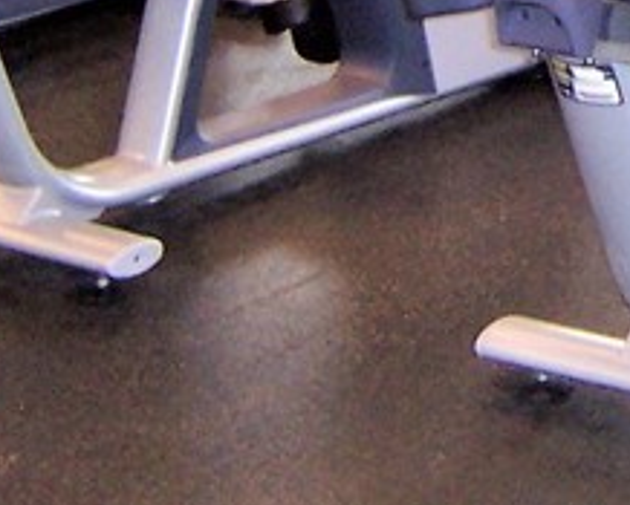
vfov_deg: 9.5
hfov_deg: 12.2
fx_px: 2819
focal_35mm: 151
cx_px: 931
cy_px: -537
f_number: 2.4
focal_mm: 5.5
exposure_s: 1/60
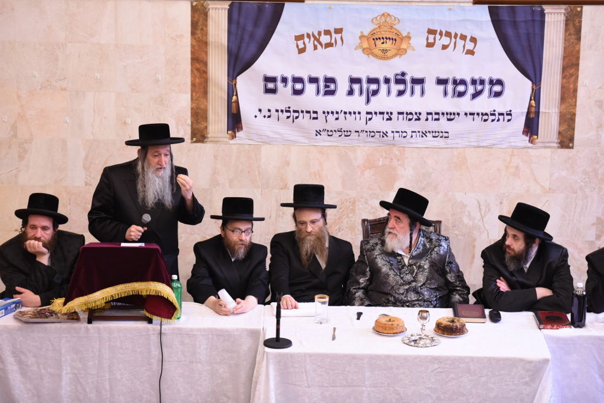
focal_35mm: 122
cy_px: 202
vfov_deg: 11.2
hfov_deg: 16.8
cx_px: 302
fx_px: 2047
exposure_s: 1/200
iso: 1600
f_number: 2.8
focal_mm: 122
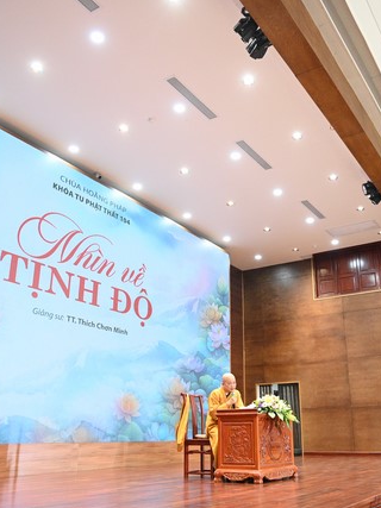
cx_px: 220
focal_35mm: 35
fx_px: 514
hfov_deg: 40.6
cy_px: 254
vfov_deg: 52.6
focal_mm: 24
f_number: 4
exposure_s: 1/160
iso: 8000
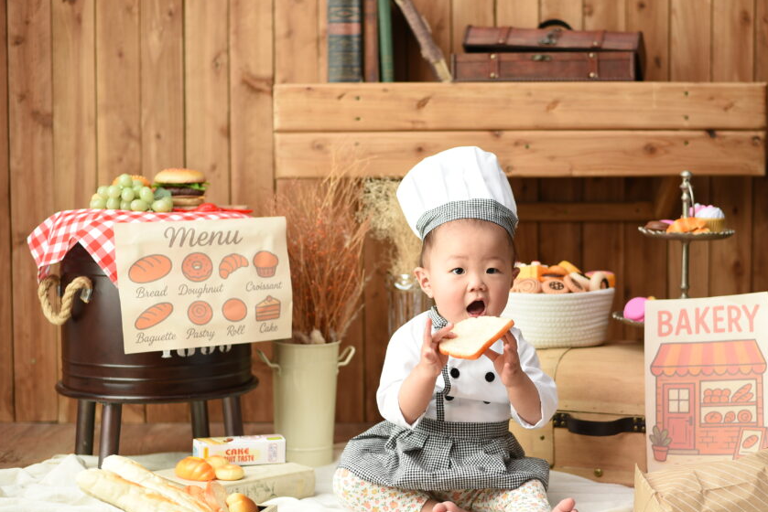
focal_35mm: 61
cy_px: 265
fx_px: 1302
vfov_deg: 22.3
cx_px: 461
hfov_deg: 32.8
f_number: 2.5
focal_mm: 50
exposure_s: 1/160
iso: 200
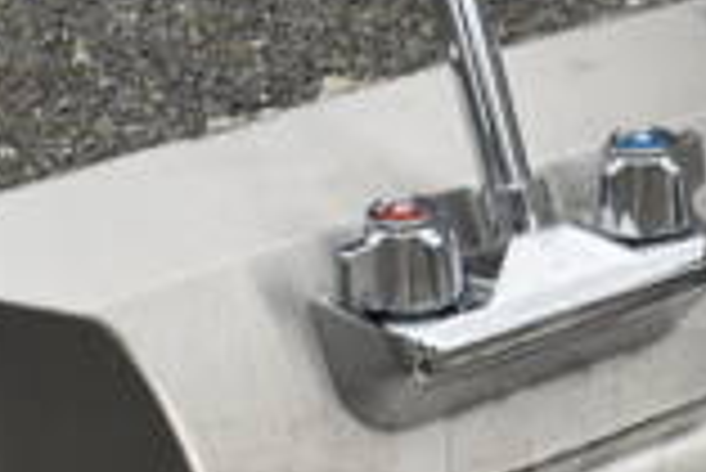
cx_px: 693
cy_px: 490
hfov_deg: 18.9
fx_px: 2061
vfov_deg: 12.9
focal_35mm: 105
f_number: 5.6
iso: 200
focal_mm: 18
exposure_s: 1/160
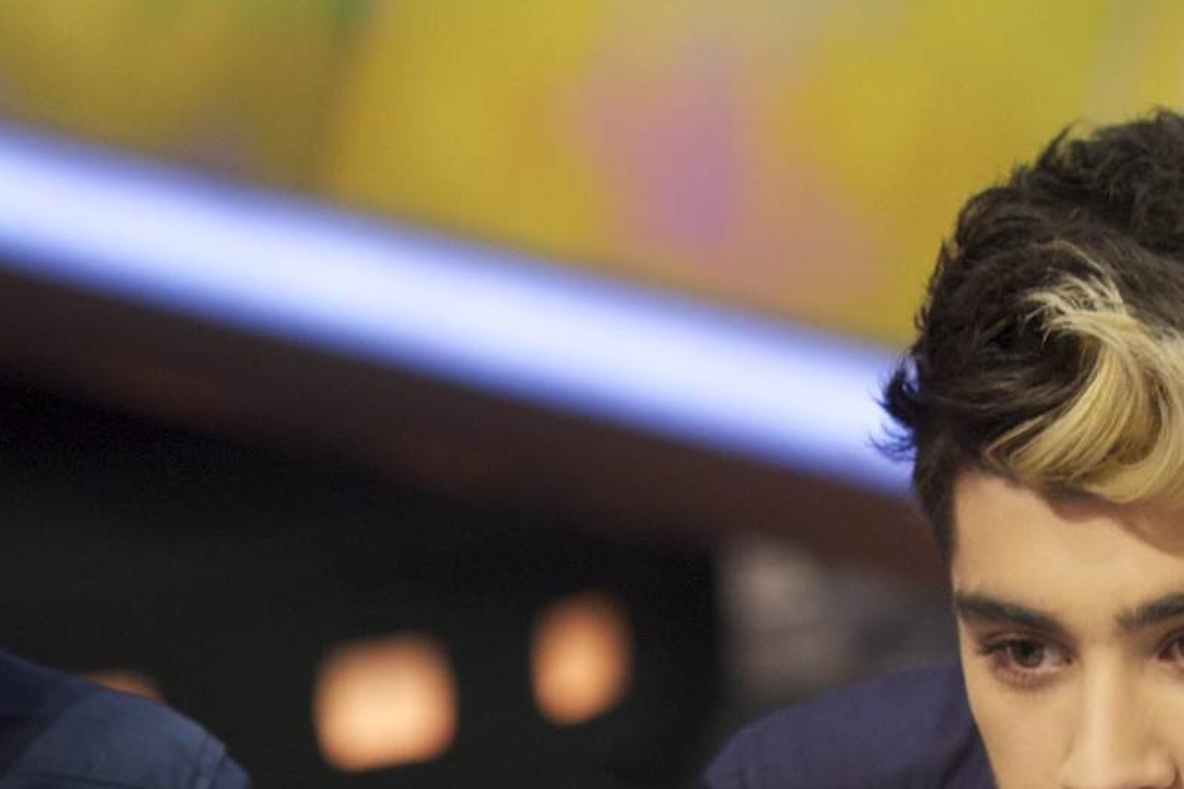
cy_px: 972
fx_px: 11440
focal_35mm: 348
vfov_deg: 3.9
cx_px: 568
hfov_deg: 5.9
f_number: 3.2
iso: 2000
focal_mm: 140
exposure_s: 1/250
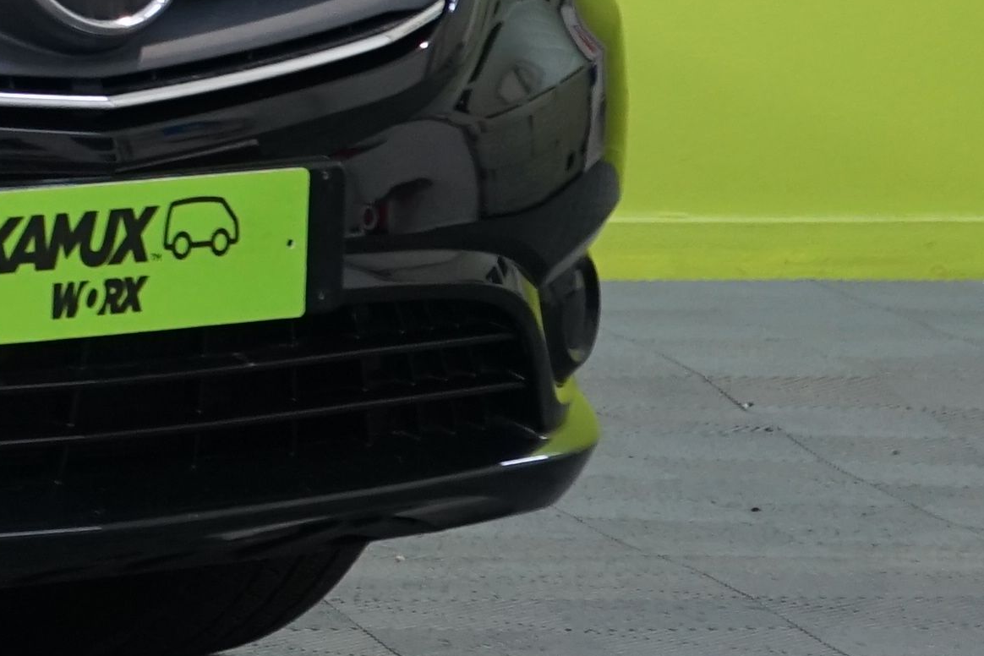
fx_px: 9019
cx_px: -1466
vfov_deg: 4.1
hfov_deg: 6.0
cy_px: -387
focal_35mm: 330
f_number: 5.6
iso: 800
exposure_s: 1/25
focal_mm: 64
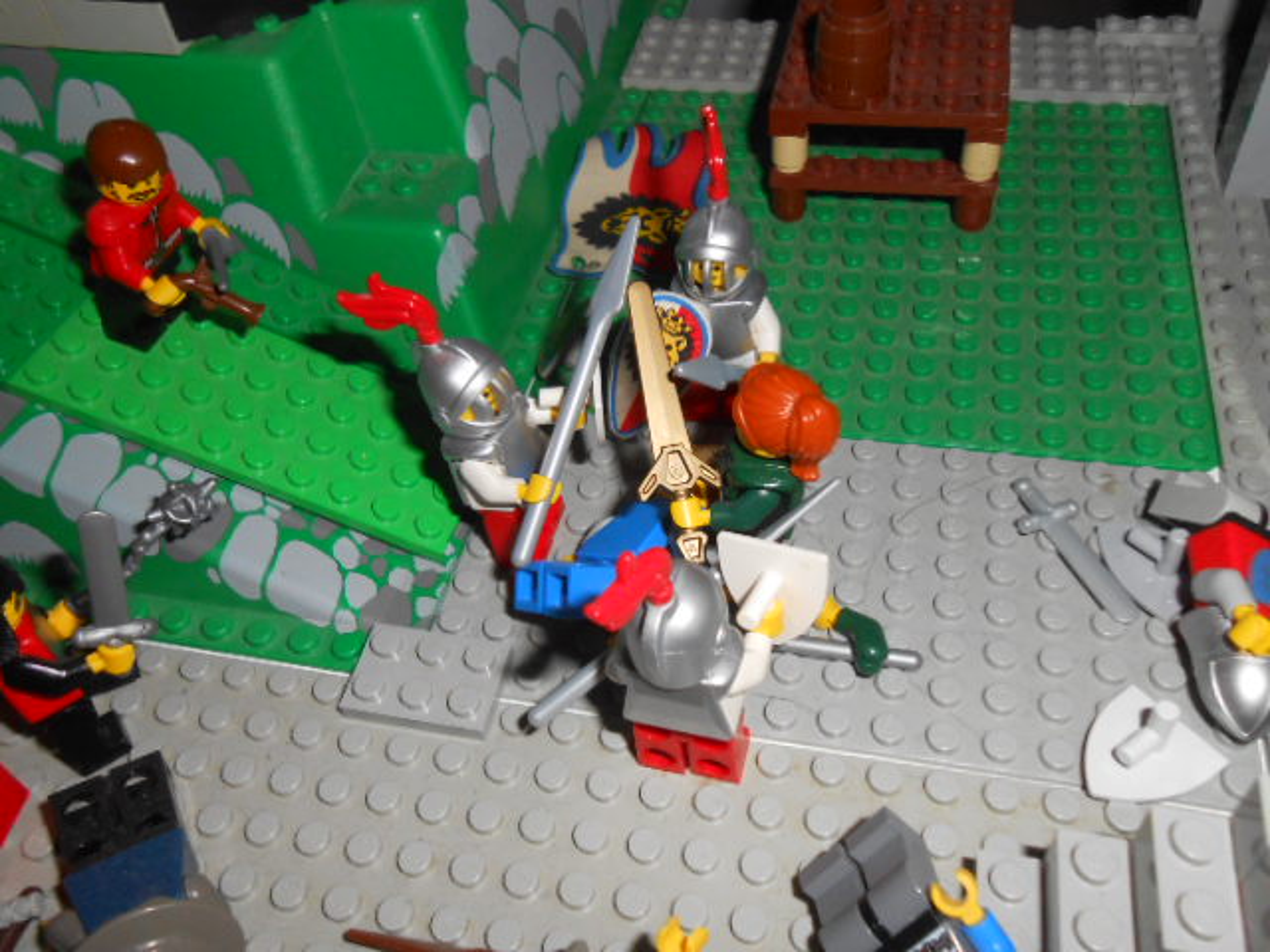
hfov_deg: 60.0
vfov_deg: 46.8
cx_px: 635
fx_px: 1101
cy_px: 476
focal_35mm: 30
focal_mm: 5.3
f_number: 11.9
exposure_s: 1/25
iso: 200
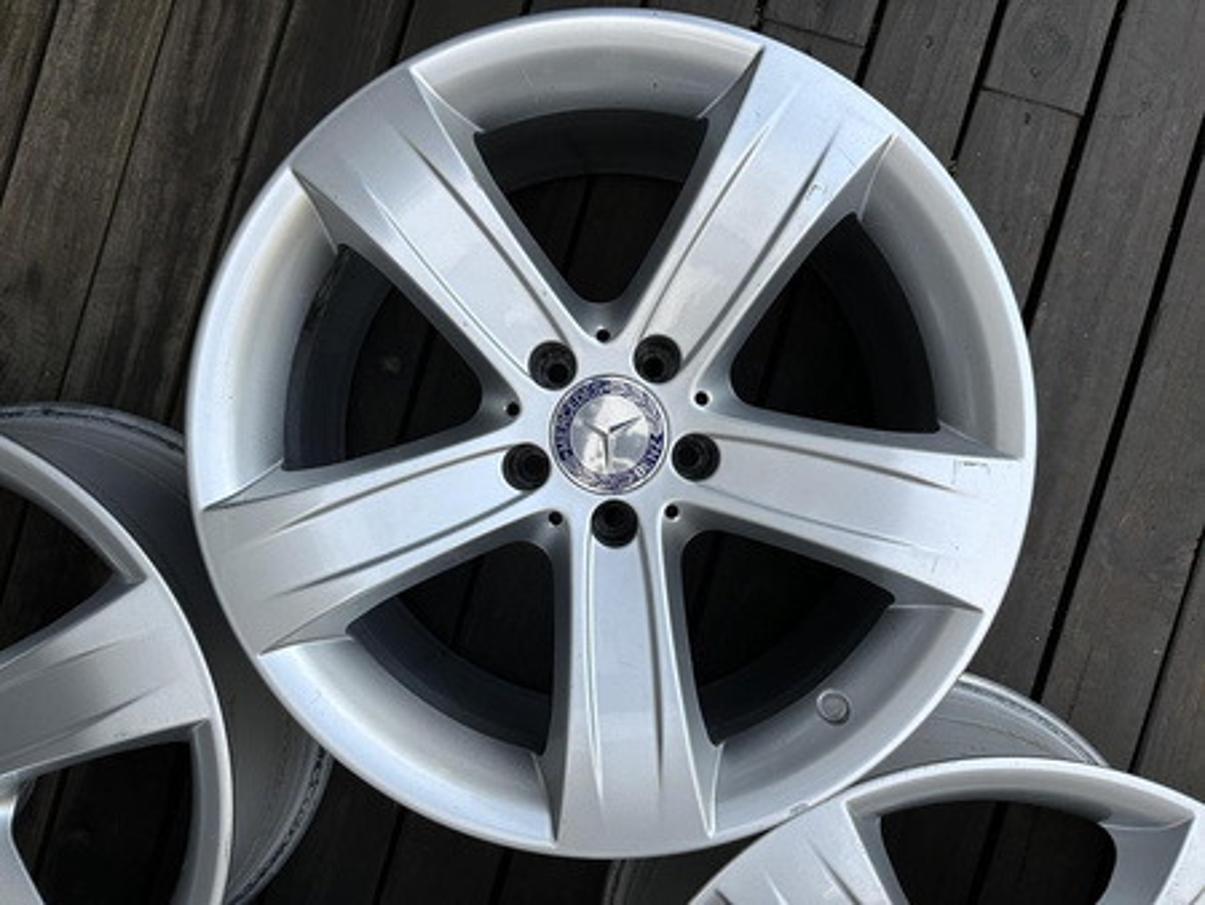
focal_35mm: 24
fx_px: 836
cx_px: 602
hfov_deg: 71.6
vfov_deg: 56.9
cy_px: 452
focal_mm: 6.86
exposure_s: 1/373
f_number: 1.78
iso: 80
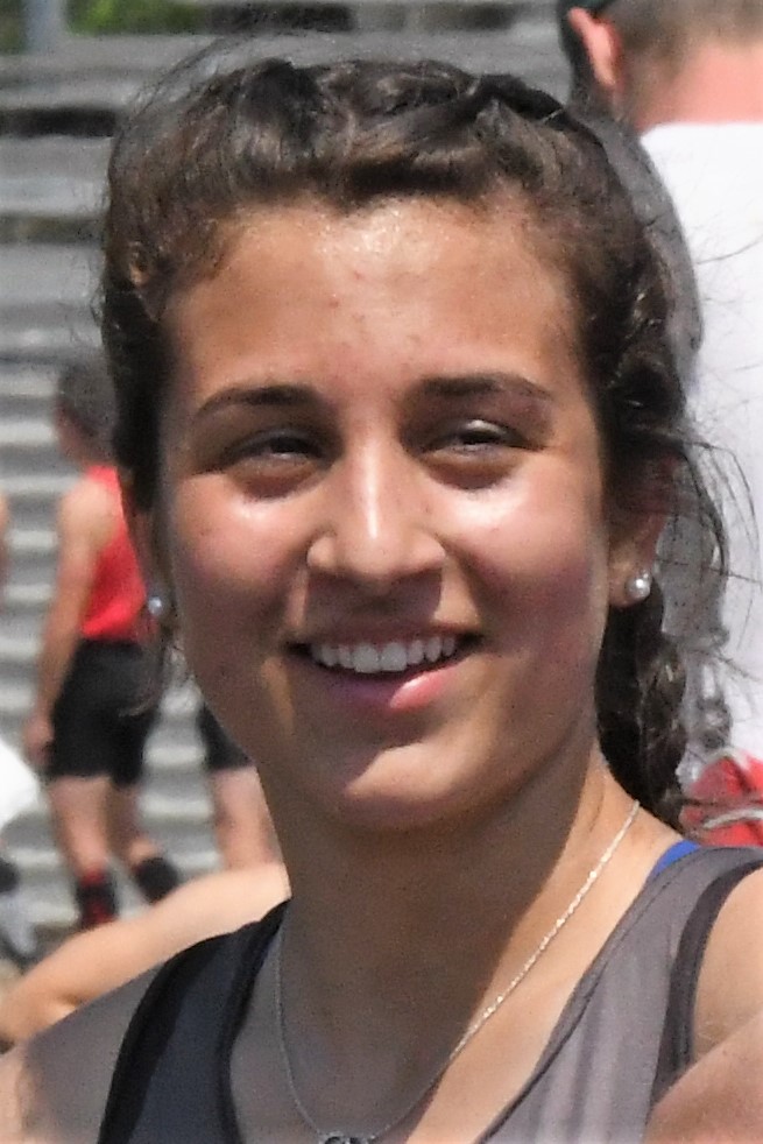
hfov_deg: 5.1
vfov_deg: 7.6
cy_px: 572
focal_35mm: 270
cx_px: 382
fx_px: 8580
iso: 1800
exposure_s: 1/1000
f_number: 22
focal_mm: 180
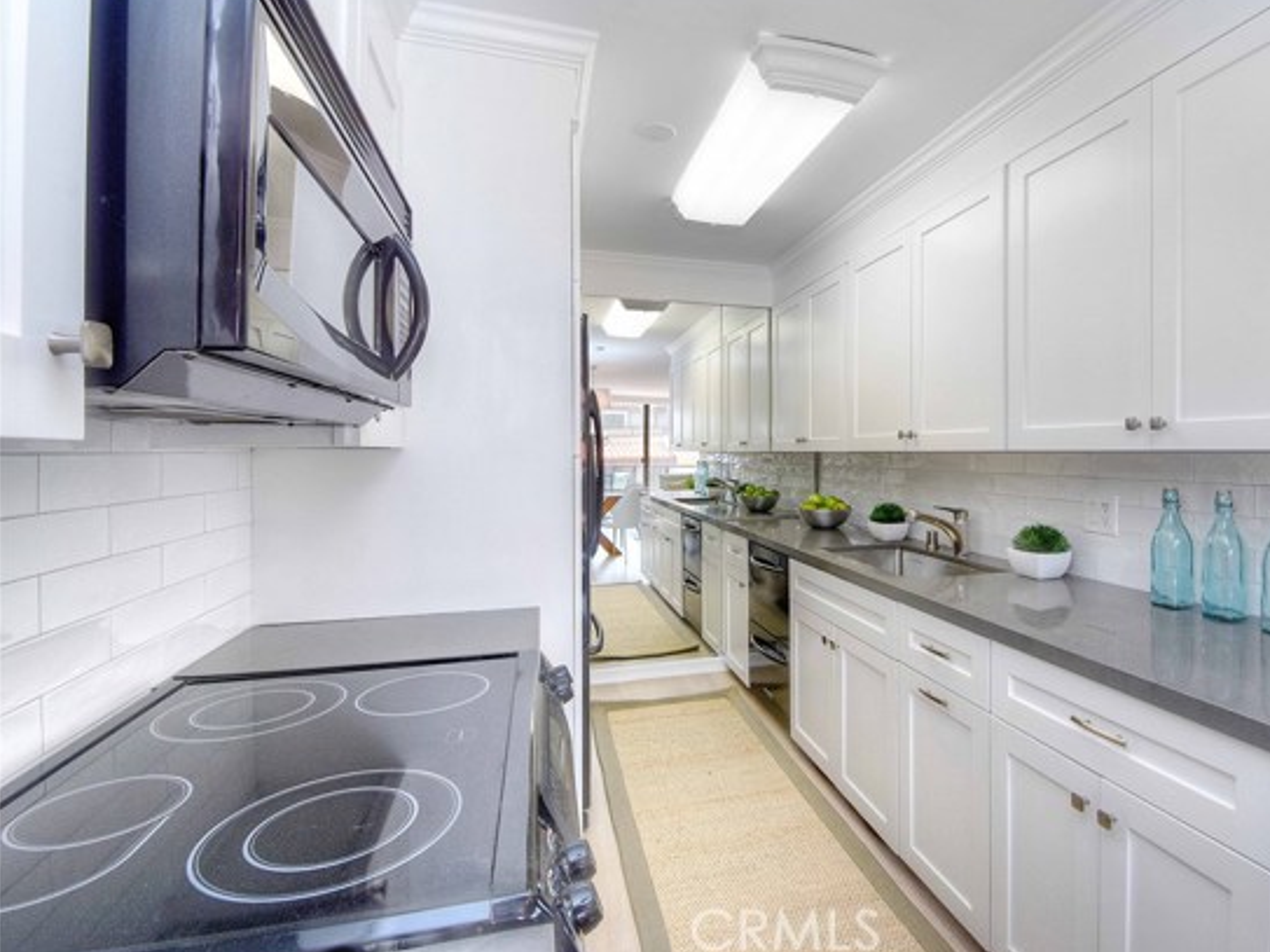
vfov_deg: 74.7
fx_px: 624
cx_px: 746
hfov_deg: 90.1
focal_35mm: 17
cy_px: 465
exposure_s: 1/60
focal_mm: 10
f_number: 9
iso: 250
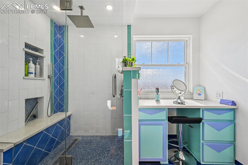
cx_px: 124
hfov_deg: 104.3
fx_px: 96
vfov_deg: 81.2
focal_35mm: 14
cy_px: 82
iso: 64
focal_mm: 14
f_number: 13
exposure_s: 1/20
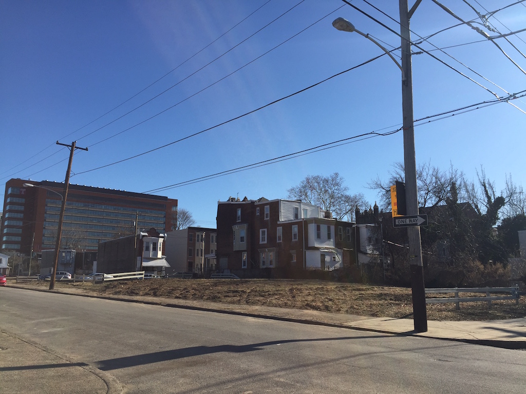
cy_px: 197
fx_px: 441
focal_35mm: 29
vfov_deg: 48.2
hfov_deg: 61.7
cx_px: 263
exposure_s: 1/2326
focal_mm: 4.15
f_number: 2.2
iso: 32
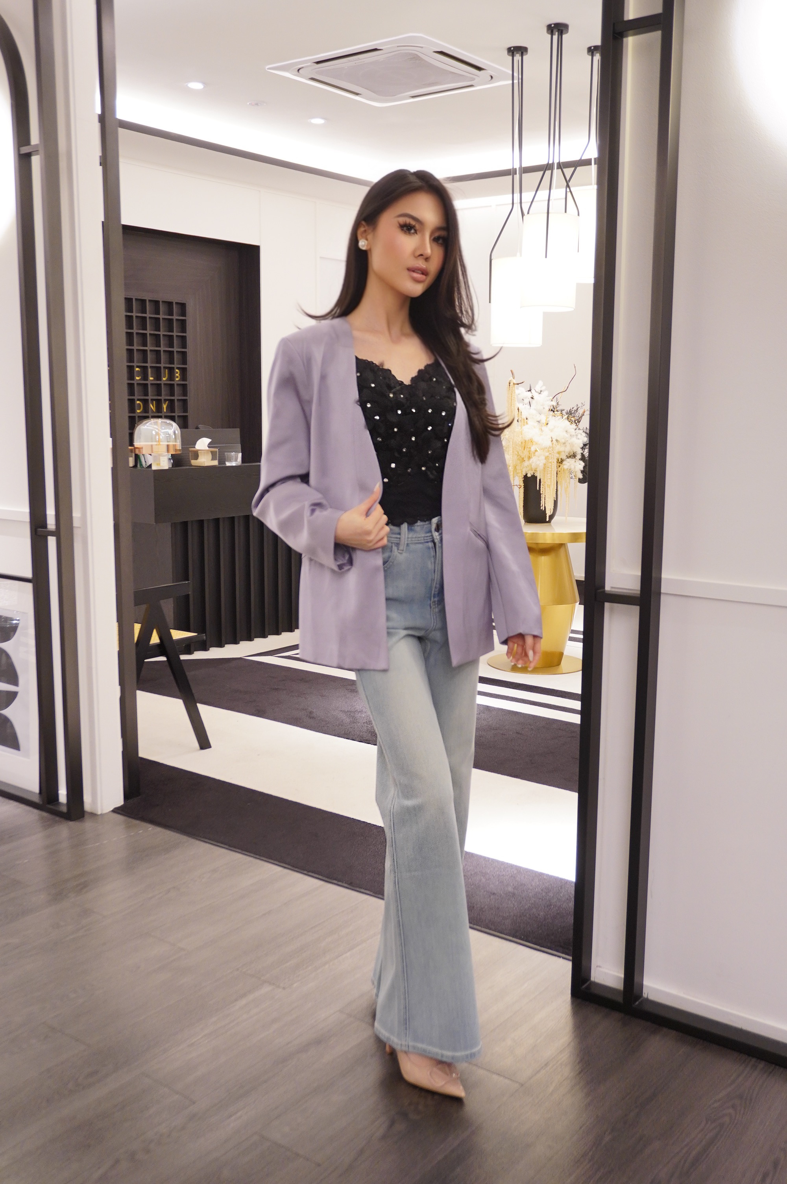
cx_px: 394
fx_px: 1133
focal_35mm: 34
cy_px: 592
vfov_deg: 55.1
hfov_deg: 38.3
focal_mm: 23
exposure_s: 1/25
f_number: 4
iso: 640
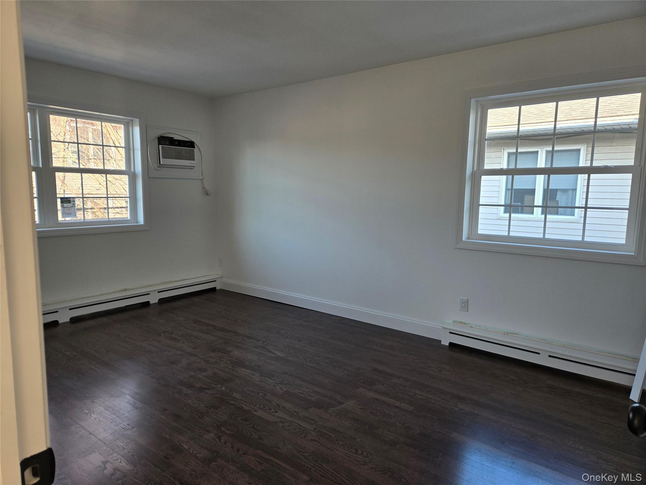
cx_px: 323
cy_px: 242
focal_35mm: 23
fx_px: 429
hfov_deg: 73.9
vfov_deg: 58.9
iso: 64
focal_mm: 5.4
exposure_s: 1/180
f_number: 1.8
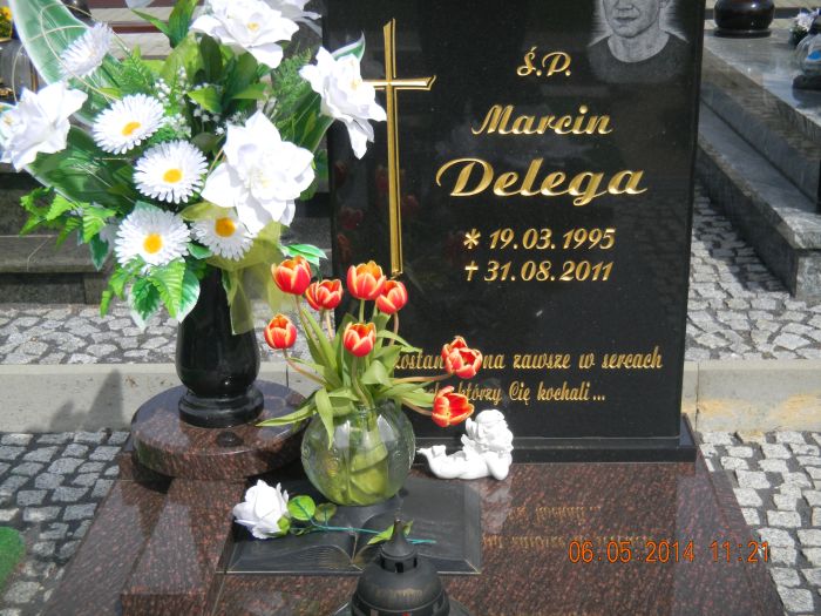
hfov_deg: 34.9
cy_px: 308
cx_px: 410
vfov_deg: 26.6
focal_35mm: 55
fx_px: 1304
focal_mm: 9.9
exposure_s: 1/147
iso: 80
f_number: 8.4
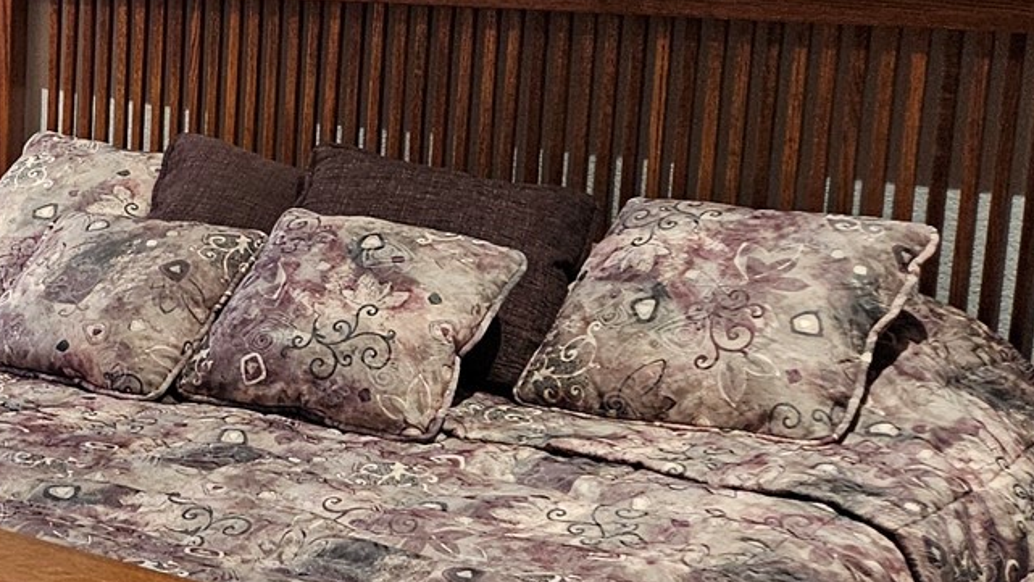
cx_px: -411
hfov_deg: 22.8
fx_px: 2194
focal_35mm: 80
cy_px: 282
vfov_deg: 15.1
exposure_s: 1/120
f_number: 1.8
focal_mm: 5.4
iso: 250
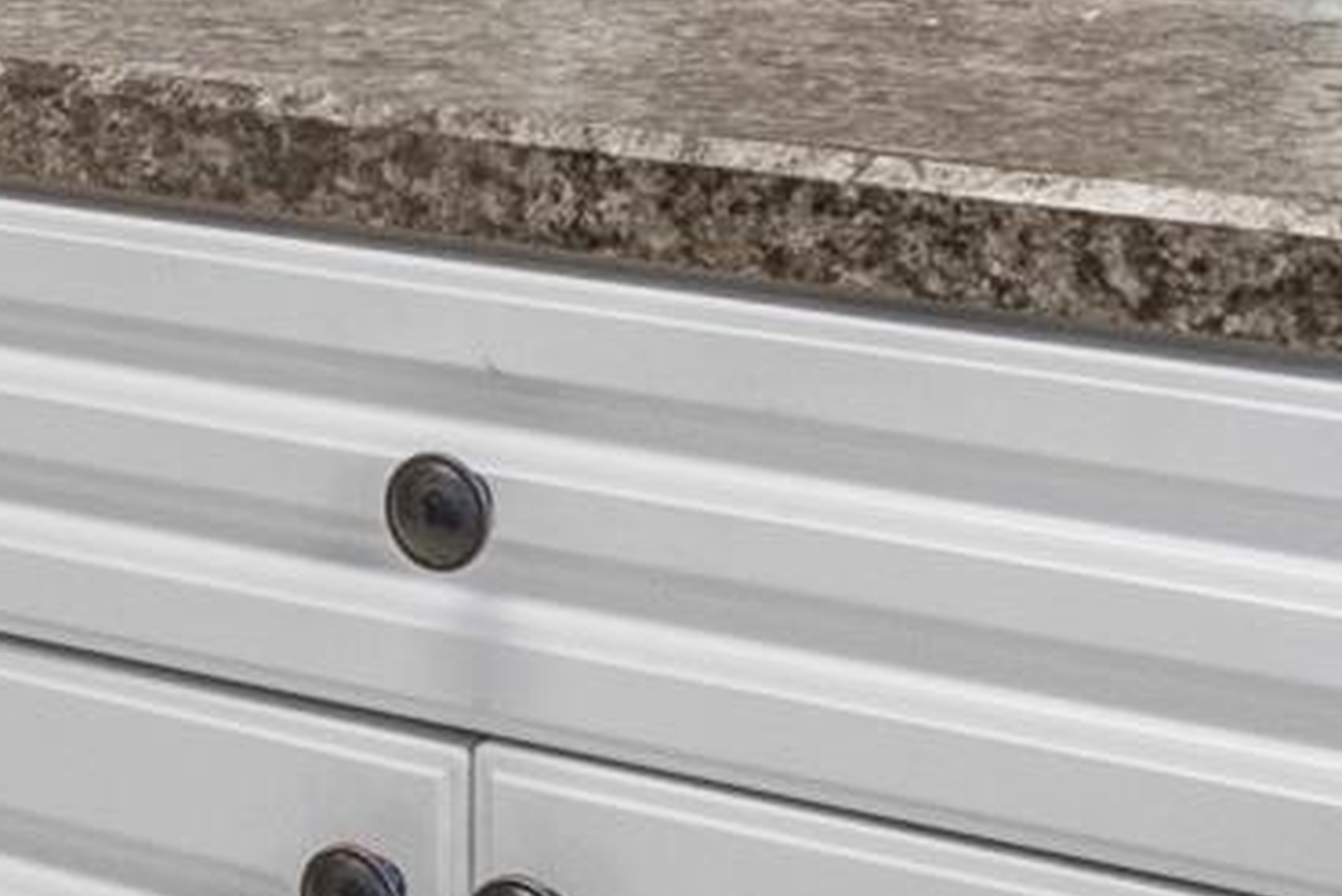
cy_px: -756
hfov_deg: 18.5
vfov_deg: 11.7
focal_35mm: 108
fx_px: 4027
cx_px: 73
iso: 1000
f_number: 8
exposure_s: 1/15
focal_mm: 16
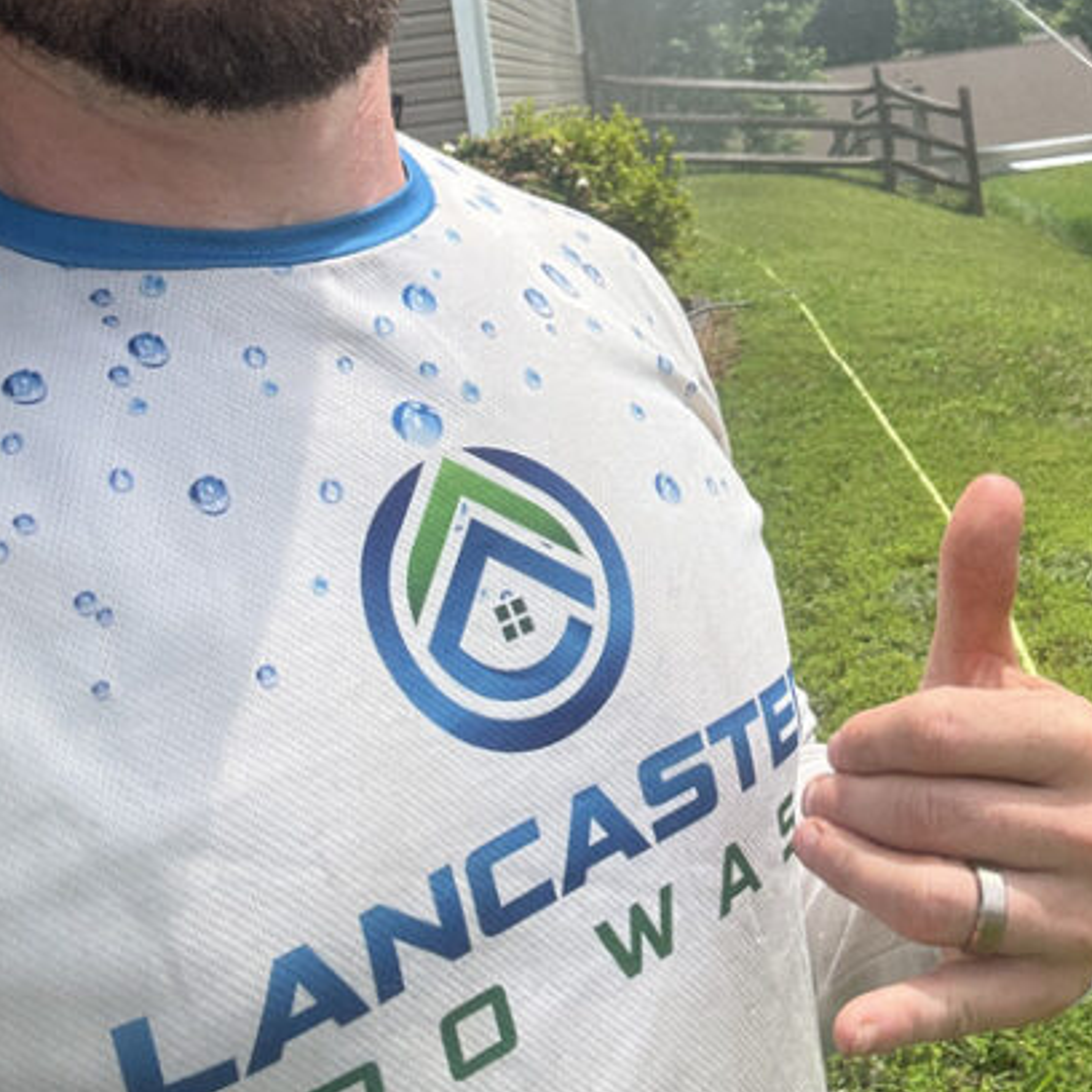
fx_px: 1820
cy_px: 161
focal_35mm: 51
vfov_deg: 32.1
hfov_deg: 33.2
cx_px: 699
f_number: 1.9
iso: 25
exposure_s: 1/711
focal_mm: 2.69
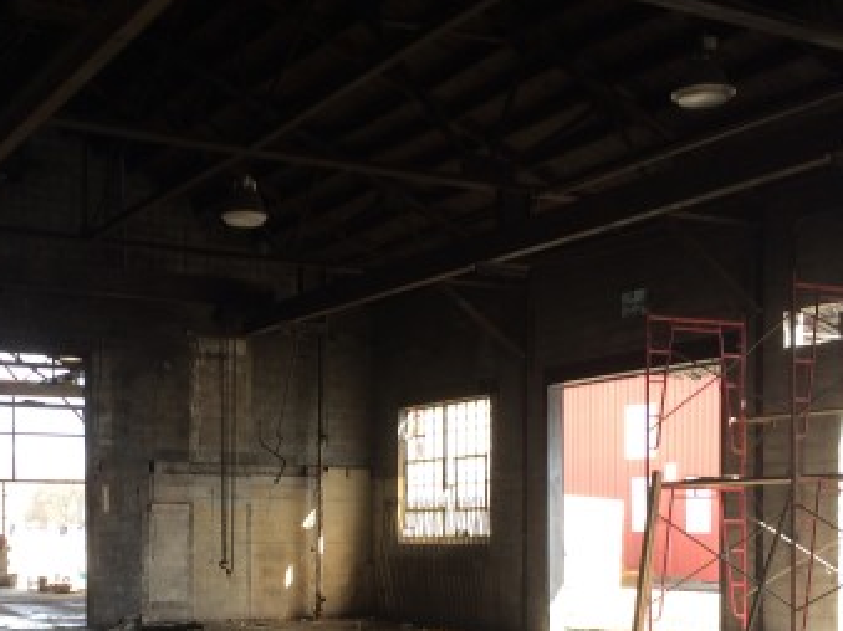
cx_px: 301
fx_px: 1290
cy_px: 538
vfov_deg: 26.8
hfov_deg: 35.9
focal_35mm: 53
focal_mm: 4.15
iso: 32
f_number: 2.2
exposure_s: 1/120
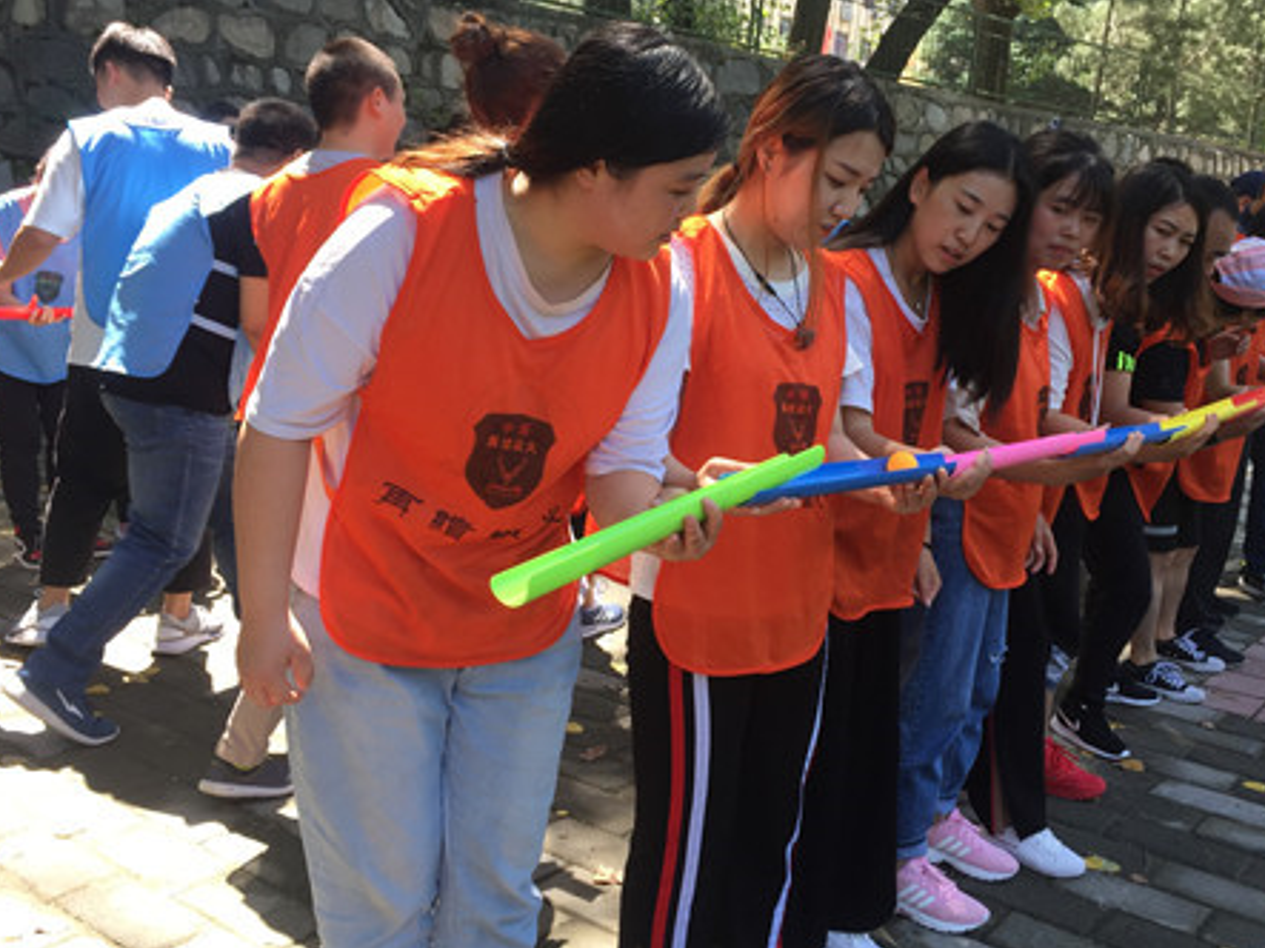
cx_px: 700
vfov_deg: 39.6
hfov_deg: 51.3
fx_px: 1315
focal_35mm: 36
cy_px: 448
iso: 32
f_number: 2.2
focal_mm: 4.15
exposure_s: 1/183
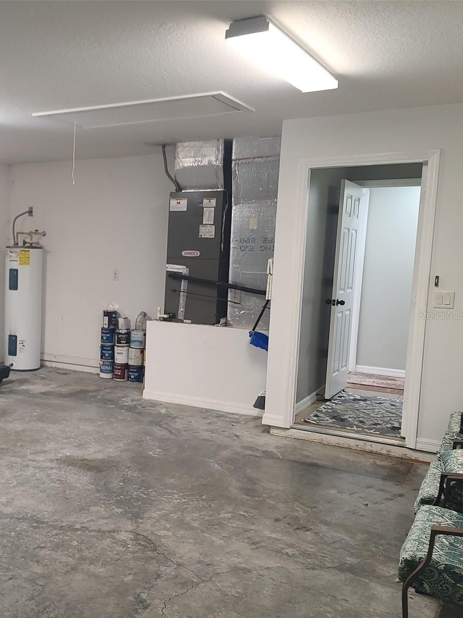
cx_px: 48
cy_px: 315
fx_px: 606
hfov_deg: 38.9
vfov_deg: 54.0
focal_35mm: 34
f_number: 1.8
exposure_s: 1/24
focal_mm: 7
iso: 100
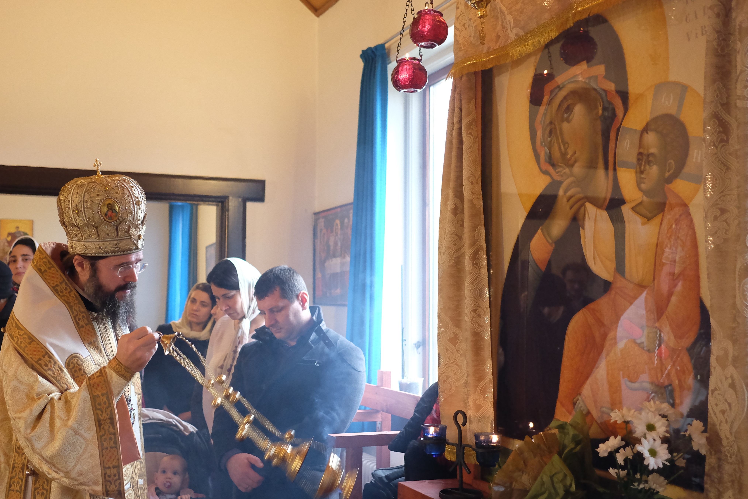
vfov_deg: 37.8
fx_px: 727
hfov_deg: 54.4
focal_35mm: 35
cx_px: 374
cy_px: 250
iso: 2500
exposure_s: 1/100
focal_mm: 23
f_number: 2
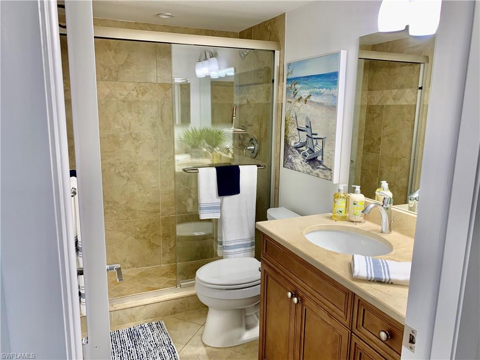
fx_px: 361
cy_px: 180
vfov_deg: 53.1
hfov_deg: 67.3
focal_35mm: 26
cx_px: 240
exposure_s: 1/81
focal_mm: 4.25
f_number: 1.8
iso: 100
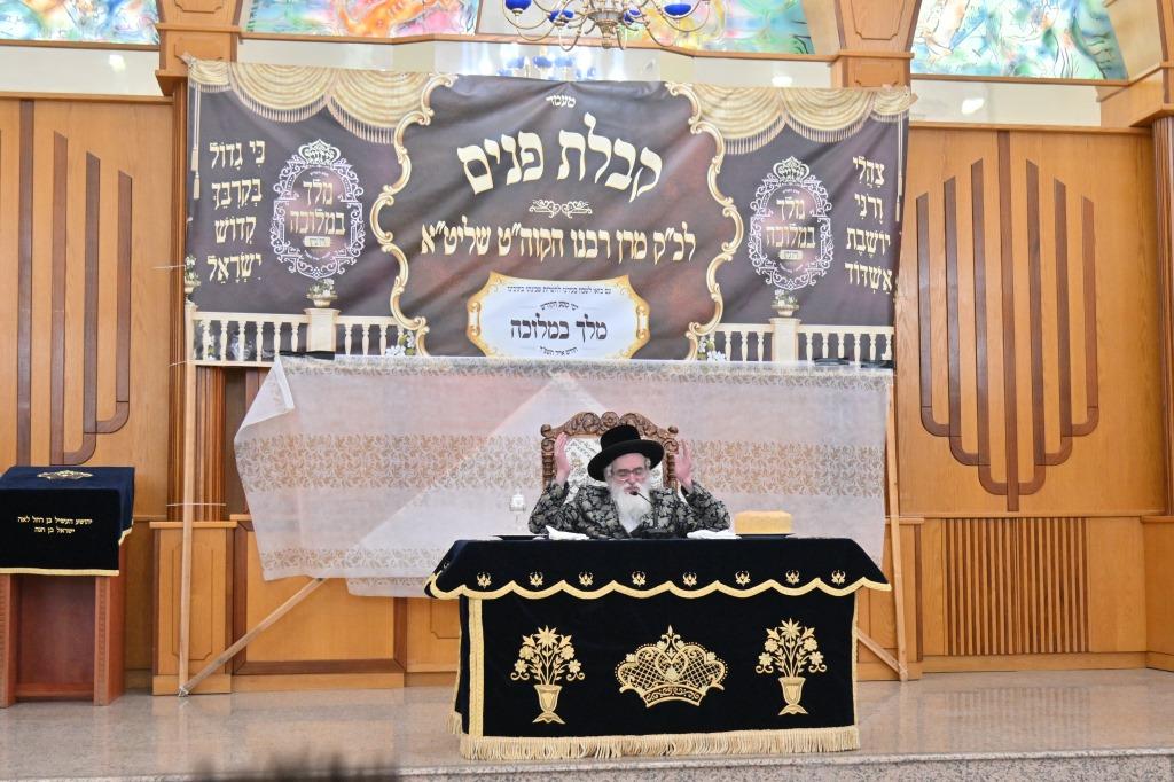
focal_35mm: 51
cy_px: 391
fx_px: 1663
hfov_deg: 38.9
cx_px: 587
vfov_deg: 26.5
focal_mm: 34
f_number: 4
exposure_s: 1/200
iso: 1000
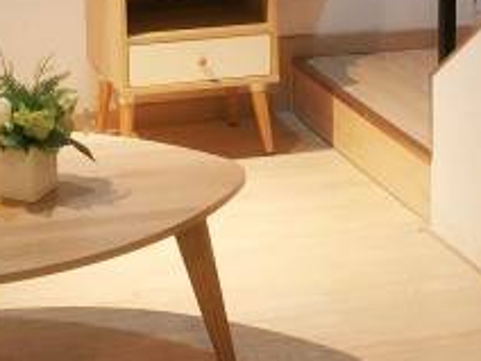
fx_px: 1681
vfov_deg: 11.8
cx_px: 5
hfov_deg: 16.0
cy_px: -134
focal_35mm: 121
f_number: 2
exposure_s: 1/17
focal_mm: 4.5
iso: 421
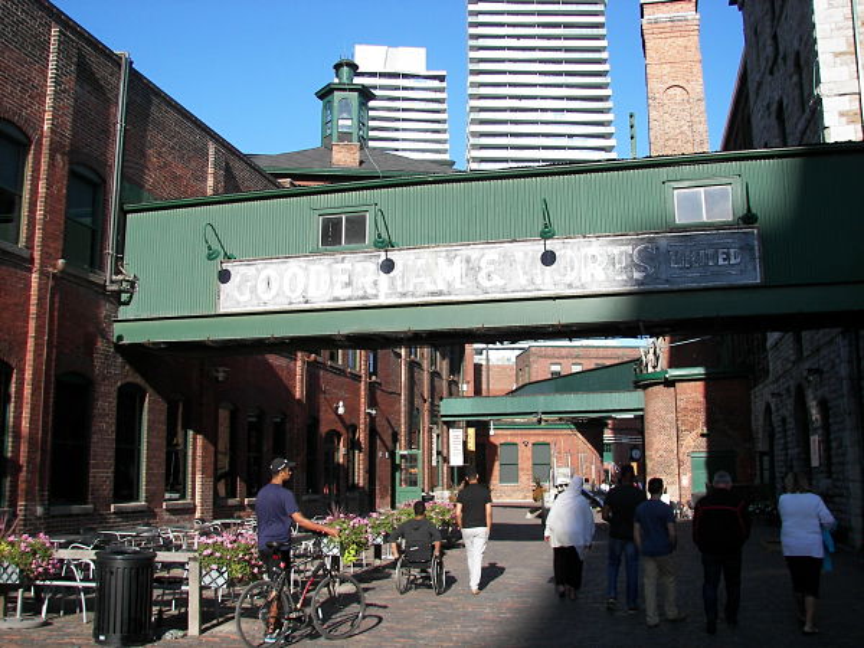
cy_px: 324
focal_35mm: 36
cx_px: 432
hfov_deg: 51.4
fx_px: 899
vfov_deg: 39.7
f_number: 2.8
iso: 50
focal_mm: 6
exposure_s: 1/640
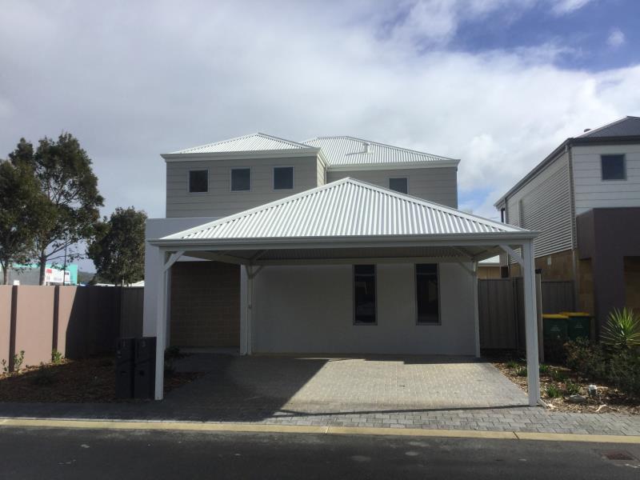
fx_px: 573
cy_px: 240
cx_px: 320
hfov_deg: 58.4
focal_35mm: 31
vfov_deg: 45.4
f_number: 2.4
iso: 25
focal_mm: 3.3
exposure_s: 1/2037
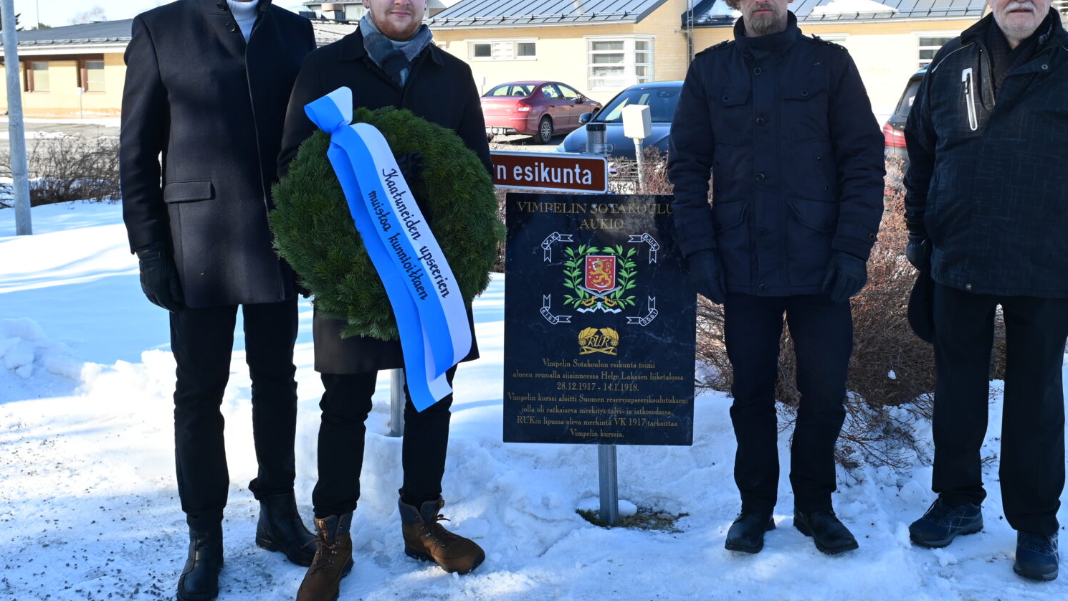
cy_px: 167
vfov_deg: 31.8
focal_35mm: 37
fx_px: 1040
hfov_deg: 54.3
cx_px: 566
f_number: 5.6
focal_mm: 17
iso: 160
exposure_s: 1/250
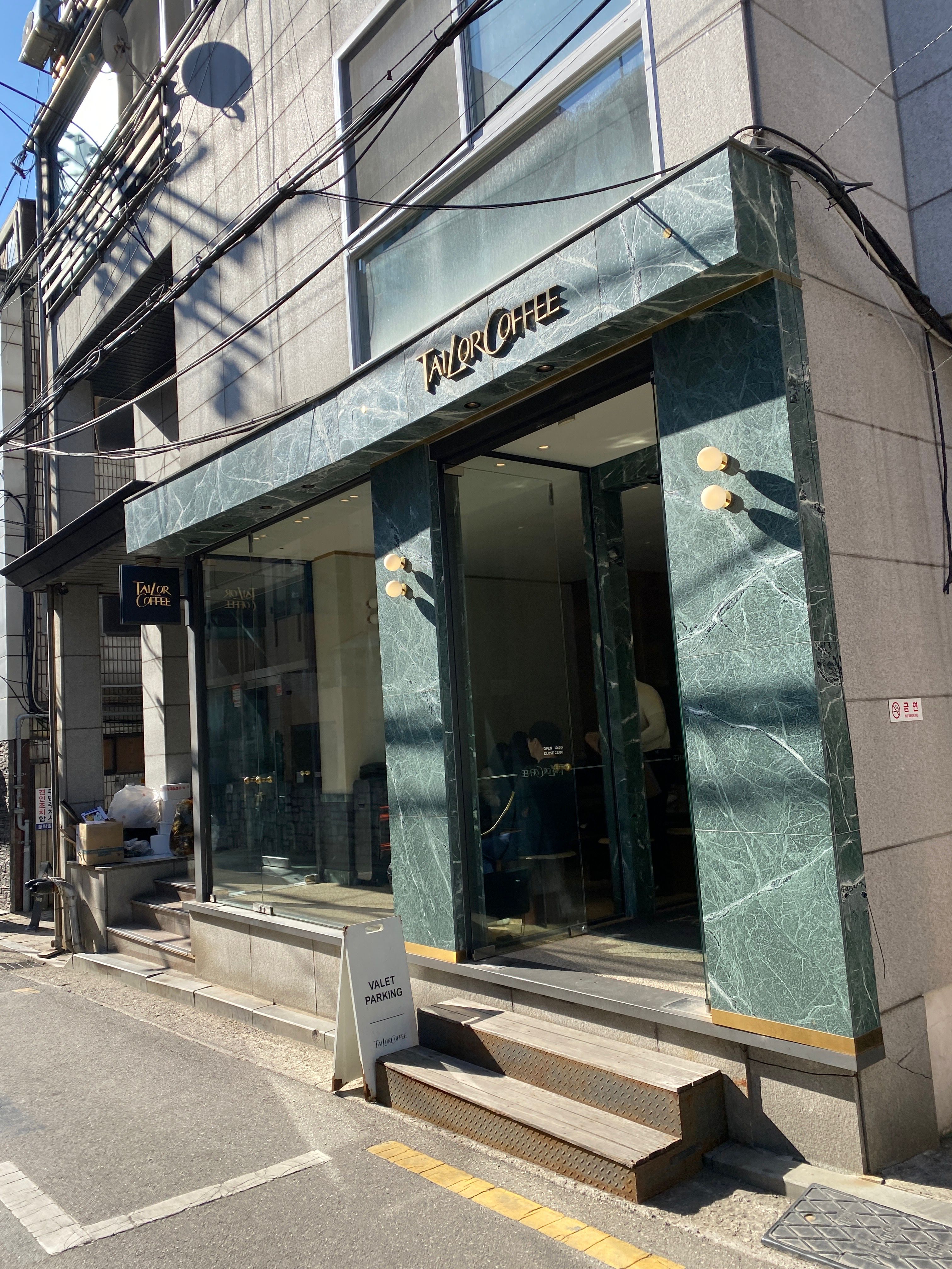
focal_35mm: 26
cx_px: 476
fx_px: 953
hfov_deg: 53.1
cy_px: 634
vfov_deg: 67.3
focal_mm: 4.25
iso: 32
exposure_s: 1/1362
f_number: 1.8
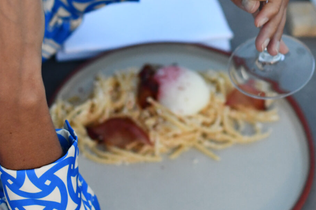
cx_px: 308
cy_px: 39
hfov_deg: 14.4
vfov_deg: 9.8
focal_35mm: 140
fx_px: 1229
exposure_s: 1/100
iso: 2000
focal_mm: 50
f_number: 2.8
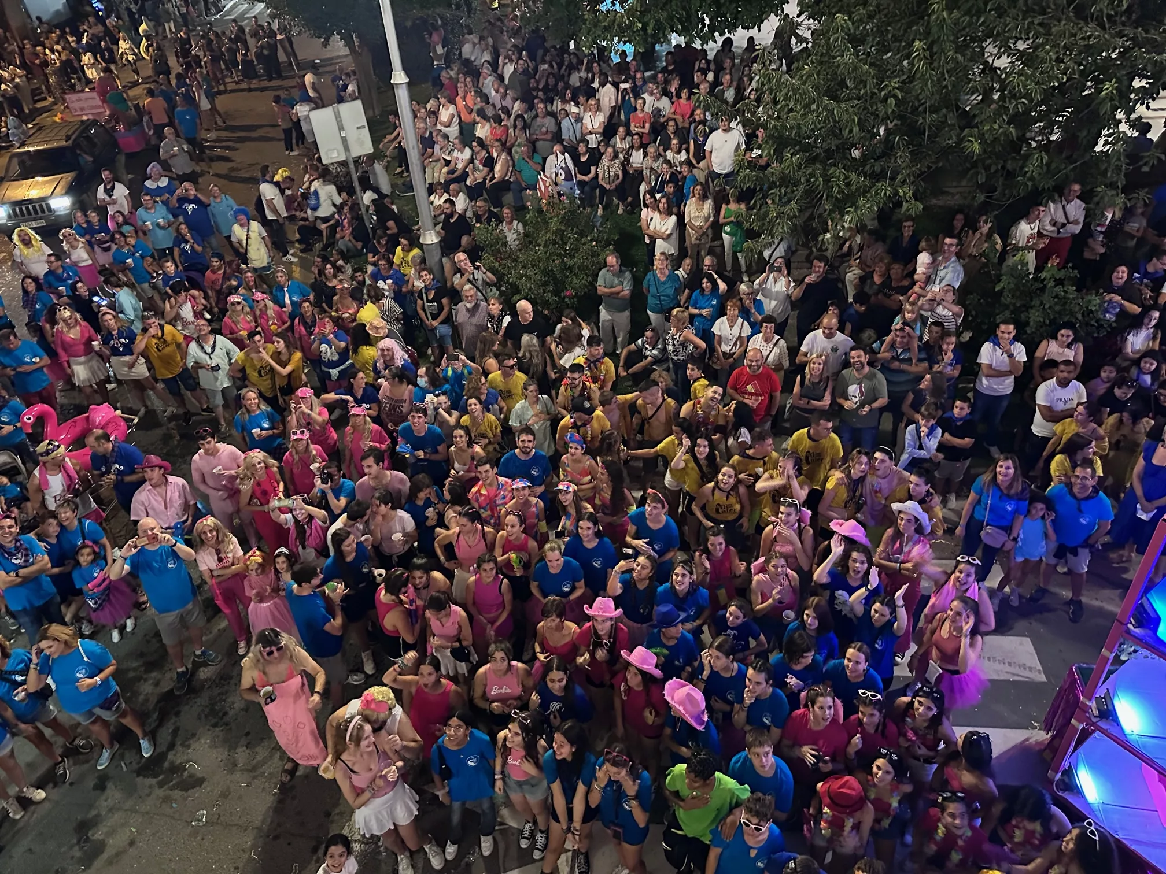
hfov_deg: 71.6
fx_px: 808
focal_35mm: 24
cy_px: 437
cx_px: 583
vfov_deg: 56.8
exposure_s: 1/25
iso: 1000
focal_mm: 6.86
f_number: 1.78
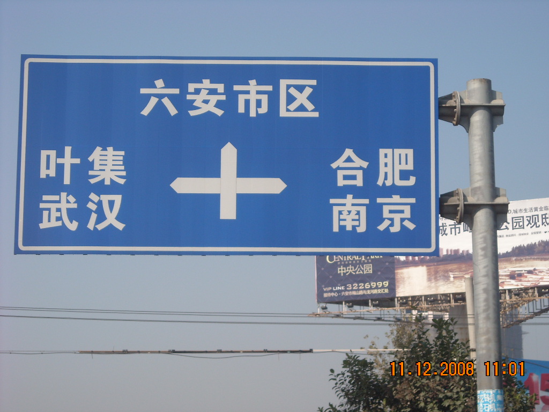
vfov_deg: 14.1
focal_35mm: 105
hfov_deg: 18.7
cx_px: 274
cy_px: 206
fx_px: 1665
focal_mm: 17.1
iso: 64
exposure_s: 1/148
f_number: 9.3
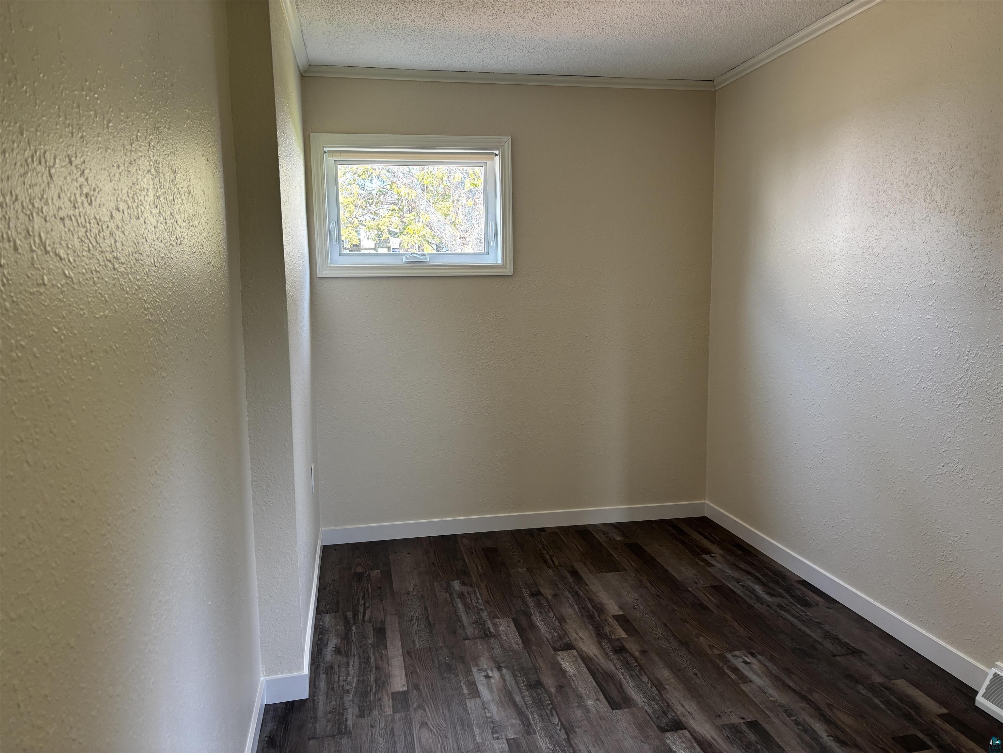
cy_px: 376
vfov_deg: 53.1
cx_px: 502
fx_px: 753
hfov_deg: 67.3
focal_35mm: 26
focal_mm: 5.96
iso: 125
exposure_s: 1/69
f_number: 1.6
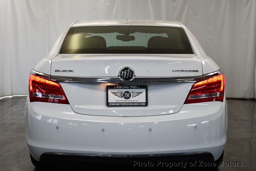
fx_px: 441
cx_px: 128
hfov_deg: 32.4
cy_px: 86
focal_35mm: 62
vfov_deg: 22.0
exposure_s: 1/250
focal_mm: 31
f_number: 4.2
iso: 800
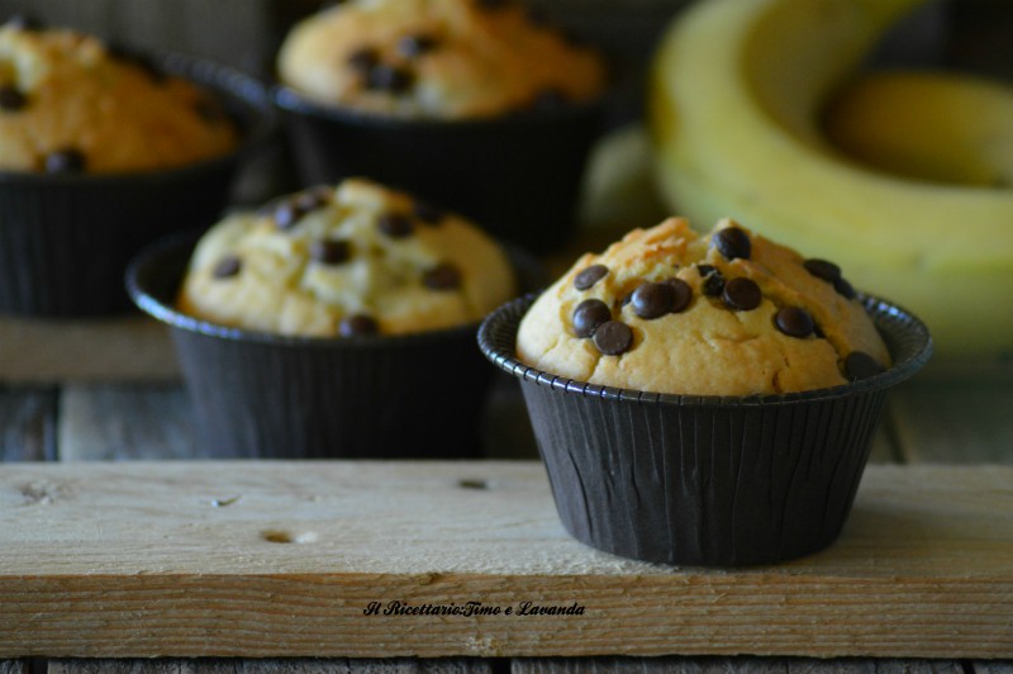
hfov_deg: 10.2
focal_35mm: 202
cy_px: 337
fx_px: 5693
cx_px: 506
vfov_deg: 6.8
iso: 1250
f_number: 4.2
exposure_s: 1/125
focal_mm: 135
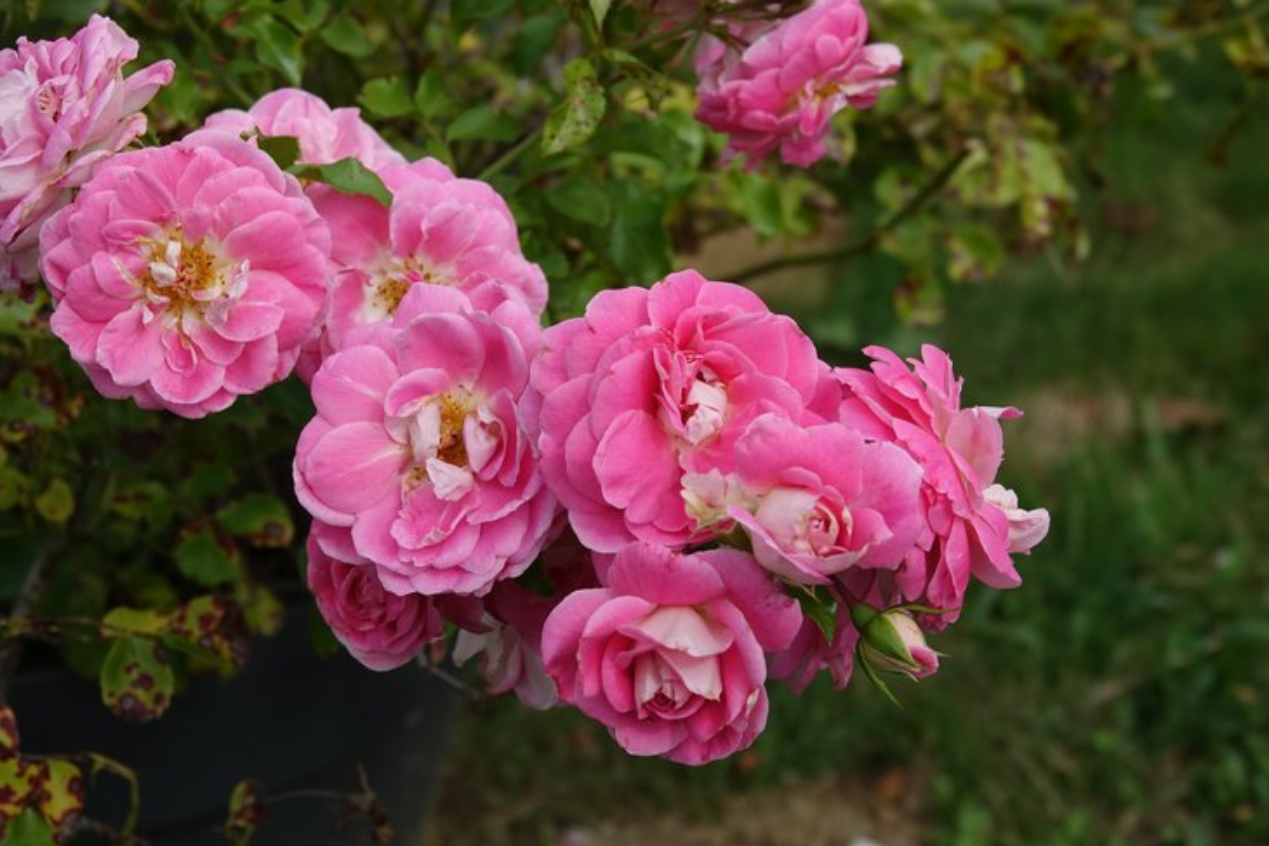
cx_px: 579
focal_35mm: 69
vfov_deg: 19.7
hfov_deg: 29.2
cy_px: 428
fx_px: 2433
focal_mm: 23.09
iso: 100
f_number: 4
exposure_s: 1/1000
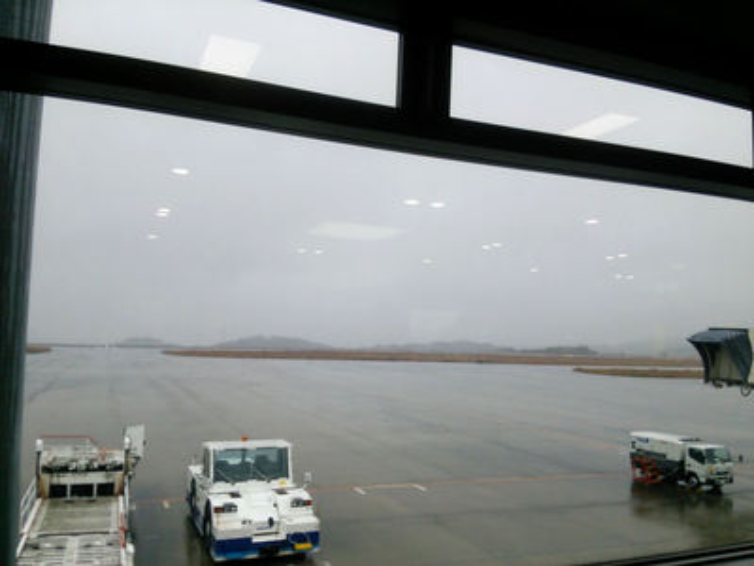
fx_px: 653
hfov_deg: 60.0
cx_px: 377
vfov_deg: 46.8
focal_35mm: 30
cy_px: 283
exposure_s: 1/268
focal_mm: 4.06
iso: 40
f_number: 1.94
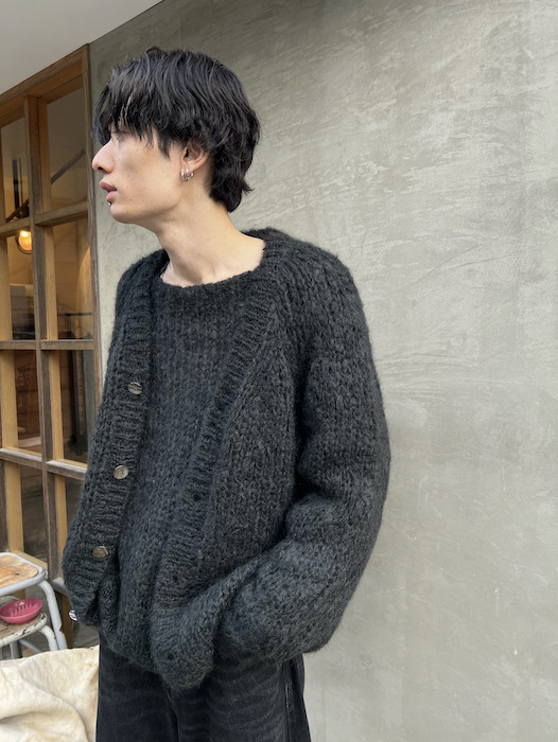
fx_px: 558
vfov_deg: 67.3
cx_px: 279
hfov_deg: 53.1
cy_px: 371
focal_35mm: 26
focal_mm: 5.7
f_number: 1.5
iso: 40
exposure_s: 1/120
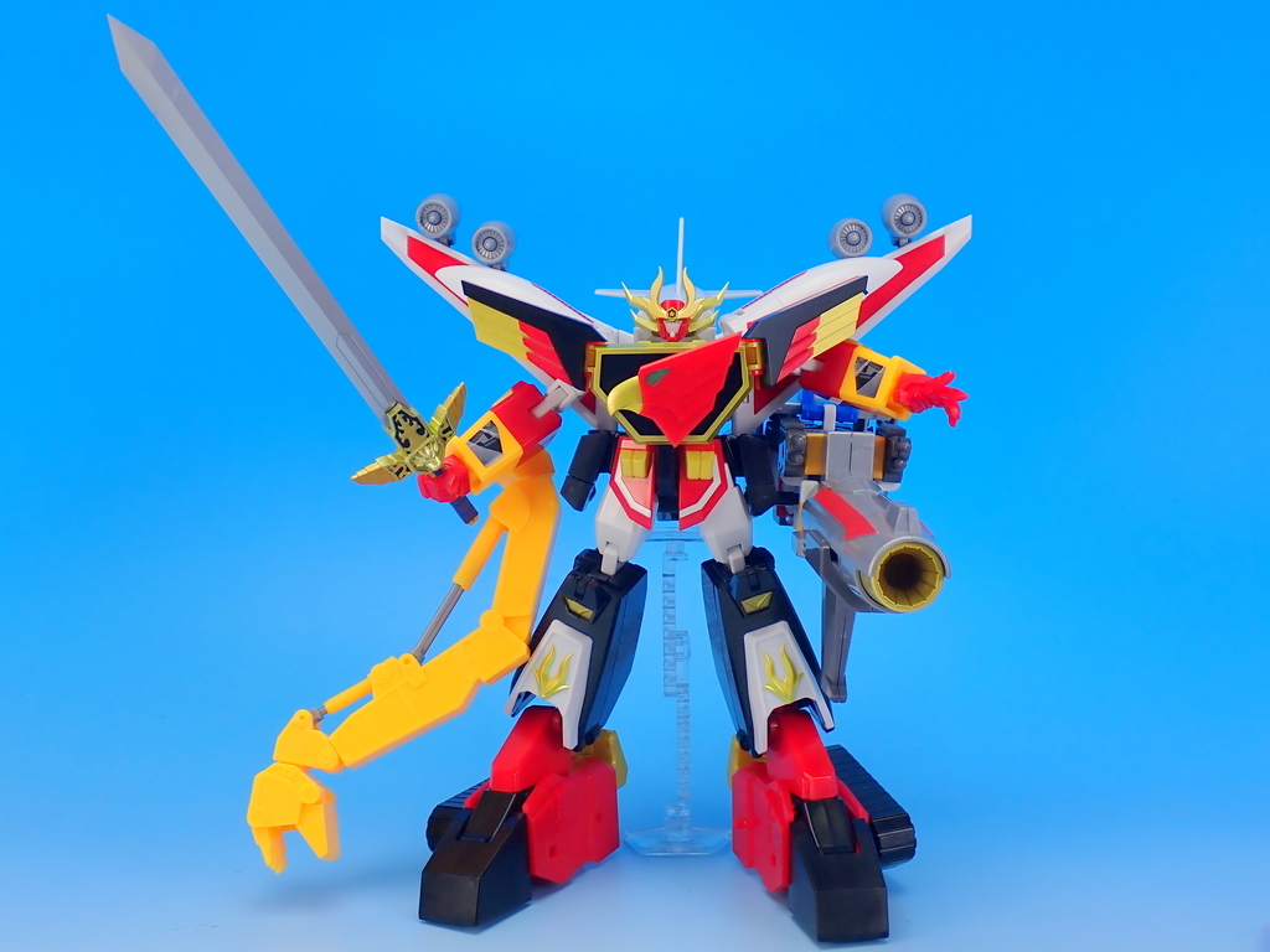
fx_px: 1724
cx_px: 635
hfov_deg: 40.4
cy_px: 476
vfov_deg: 30.9
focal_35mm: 47
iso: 100
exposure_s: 1/1.6
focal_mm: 8.4
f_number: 13
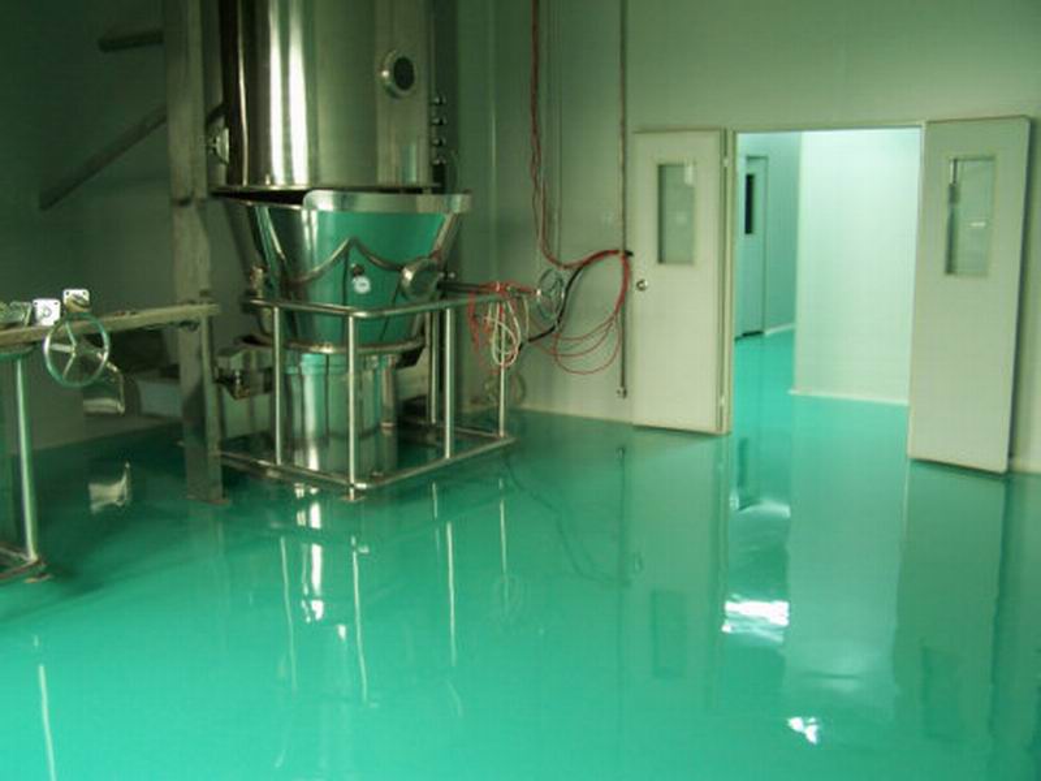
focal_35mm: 38
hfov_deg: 49.0
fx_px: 1143
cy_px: 390
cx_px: 520
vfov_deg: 37.7
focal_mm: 6.3
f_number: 2.8
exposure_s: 1/15
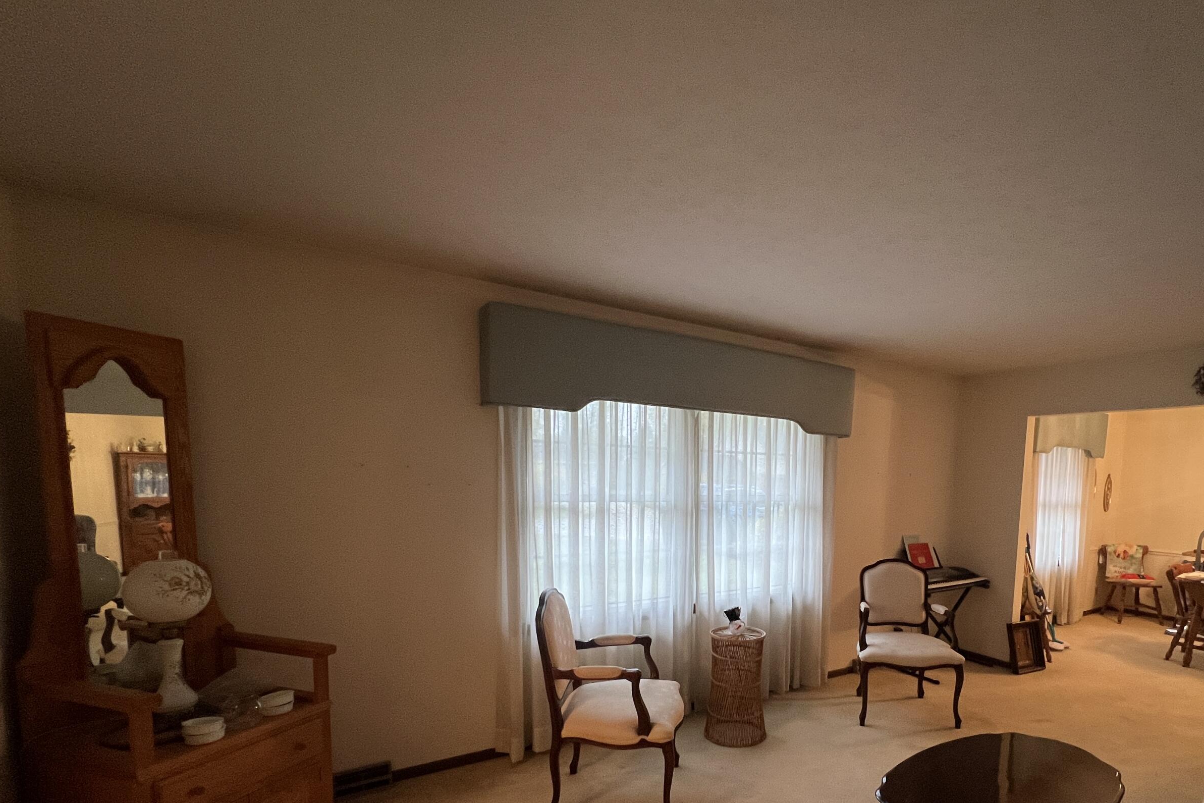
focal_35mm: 17
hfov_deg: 91.7
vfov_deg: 68.2
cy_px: 544
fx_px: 569
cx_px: 738
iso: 320
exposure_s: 1/60
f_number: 1.8
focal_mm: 1.57
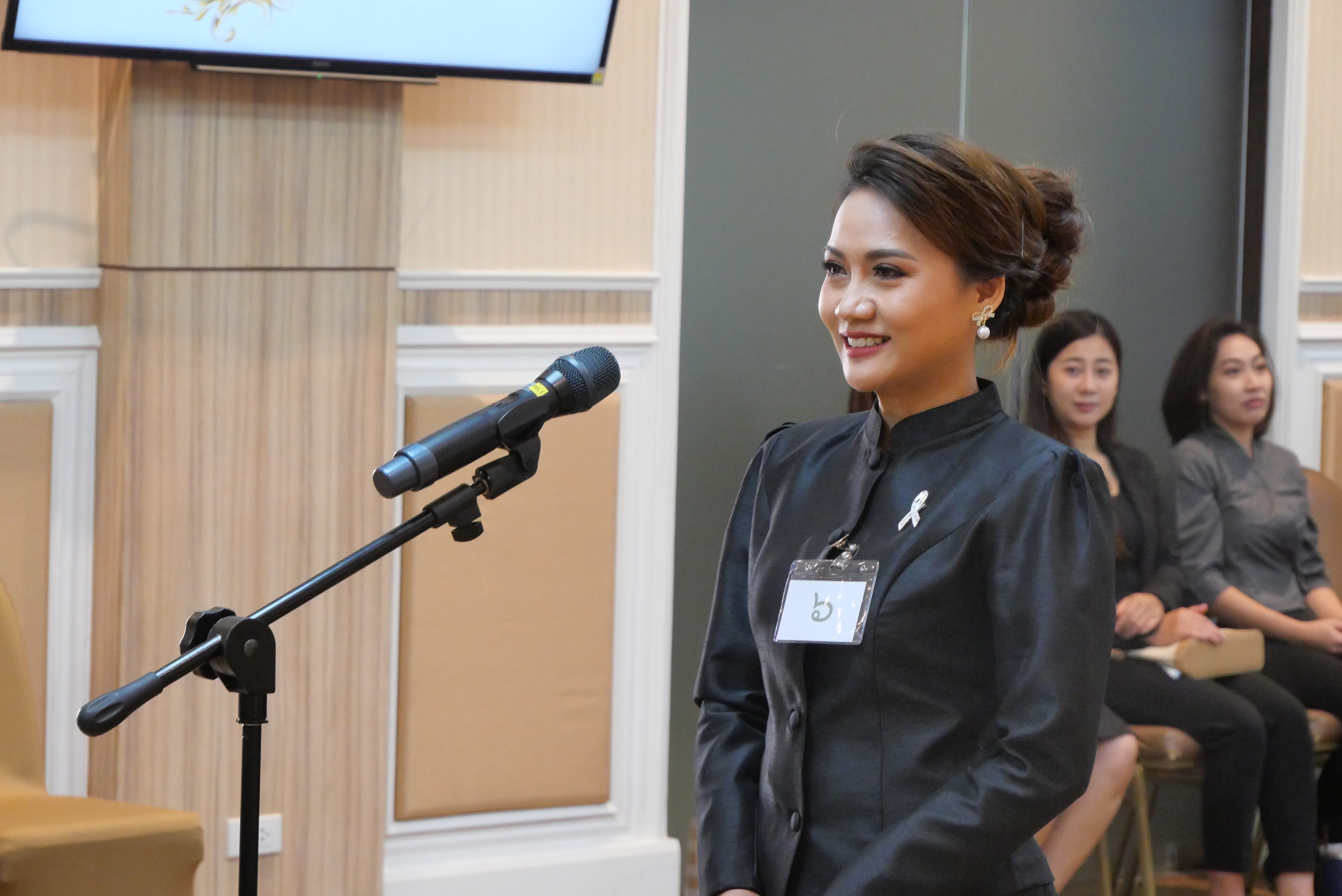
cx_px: 685
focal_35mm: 128
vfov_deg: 10.7
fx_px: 4775
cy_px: 452
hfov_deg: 16.0
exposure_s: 1/50
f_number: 5.6
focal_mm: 60
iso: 3200
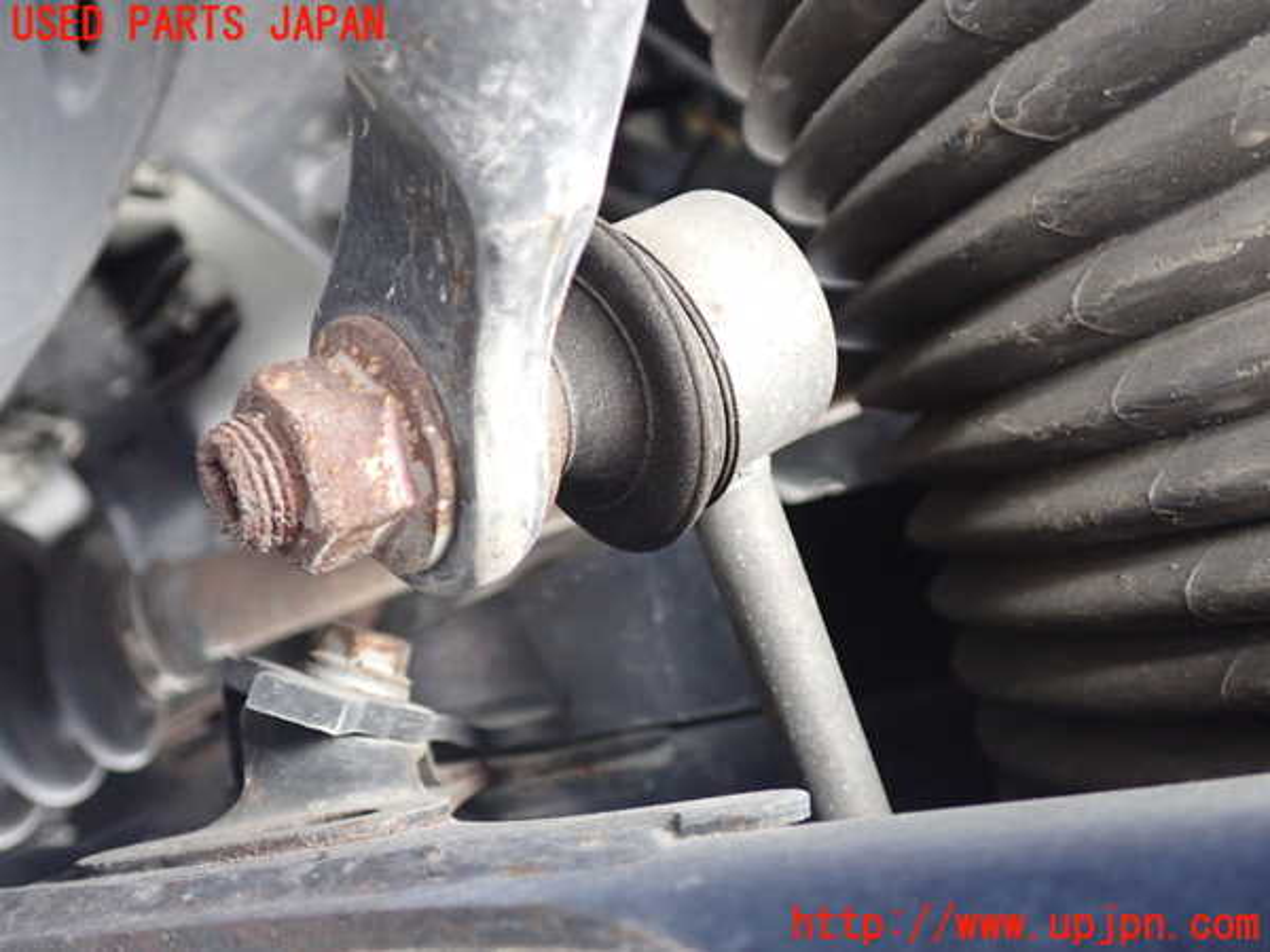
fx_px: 1321
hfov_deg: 51.4
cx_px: 635
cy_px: 476
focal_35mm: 36
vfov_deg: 39.7
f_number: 2.5
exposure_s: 1/40
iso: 800
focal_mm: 6.37
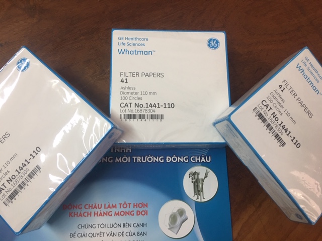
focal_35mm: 29
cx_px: 161
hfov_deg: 61.7
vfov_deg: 48.2
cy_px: 120
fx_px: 270
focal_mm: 4.15
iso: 80
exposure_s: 1/17
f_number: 2.2
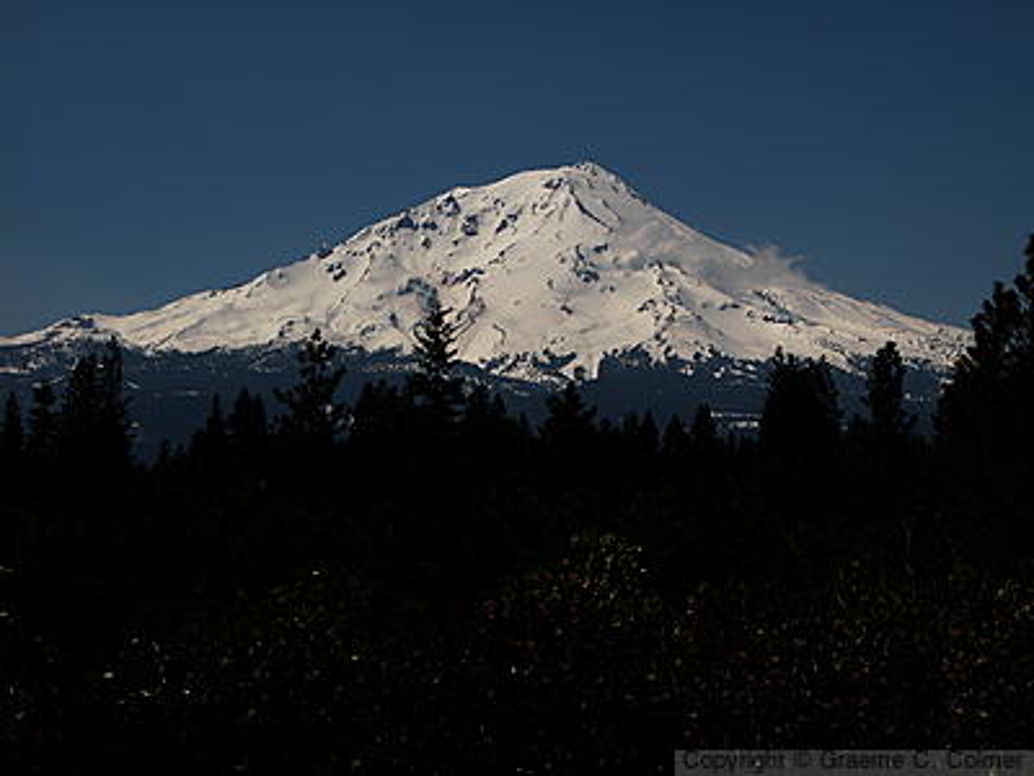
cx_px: 517
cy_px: 388
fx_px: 3166
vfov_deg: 14.0
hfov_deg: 18.5
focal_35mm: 106
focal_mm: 27.3
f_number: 7.4
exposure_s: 1/736
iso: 100
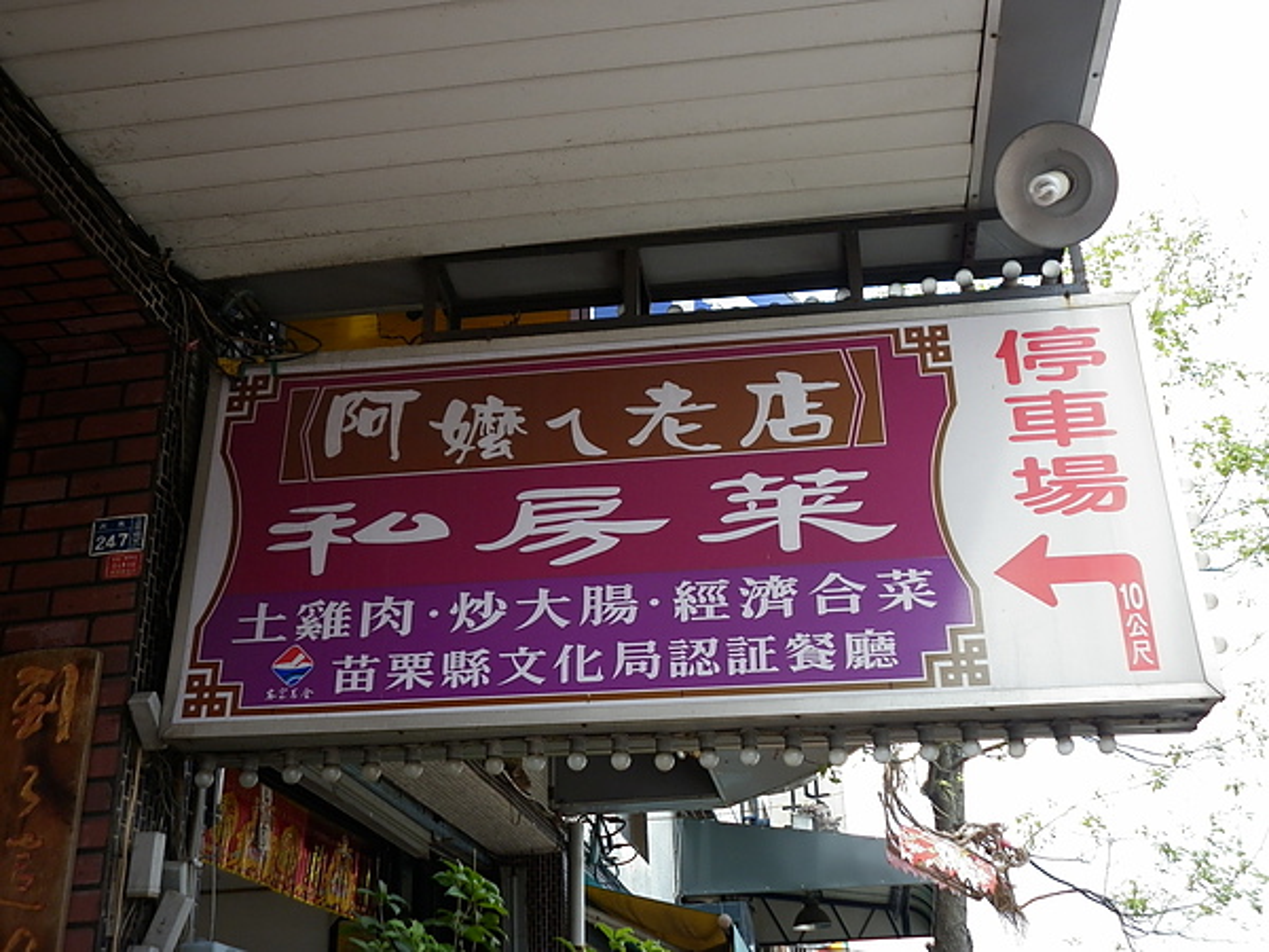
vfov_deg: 36.8
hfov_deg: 47.9
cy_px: 476
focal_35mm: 39
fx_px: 1430
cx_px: 634
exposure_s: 1/160
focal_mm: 7.1
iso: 80
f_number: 3.3
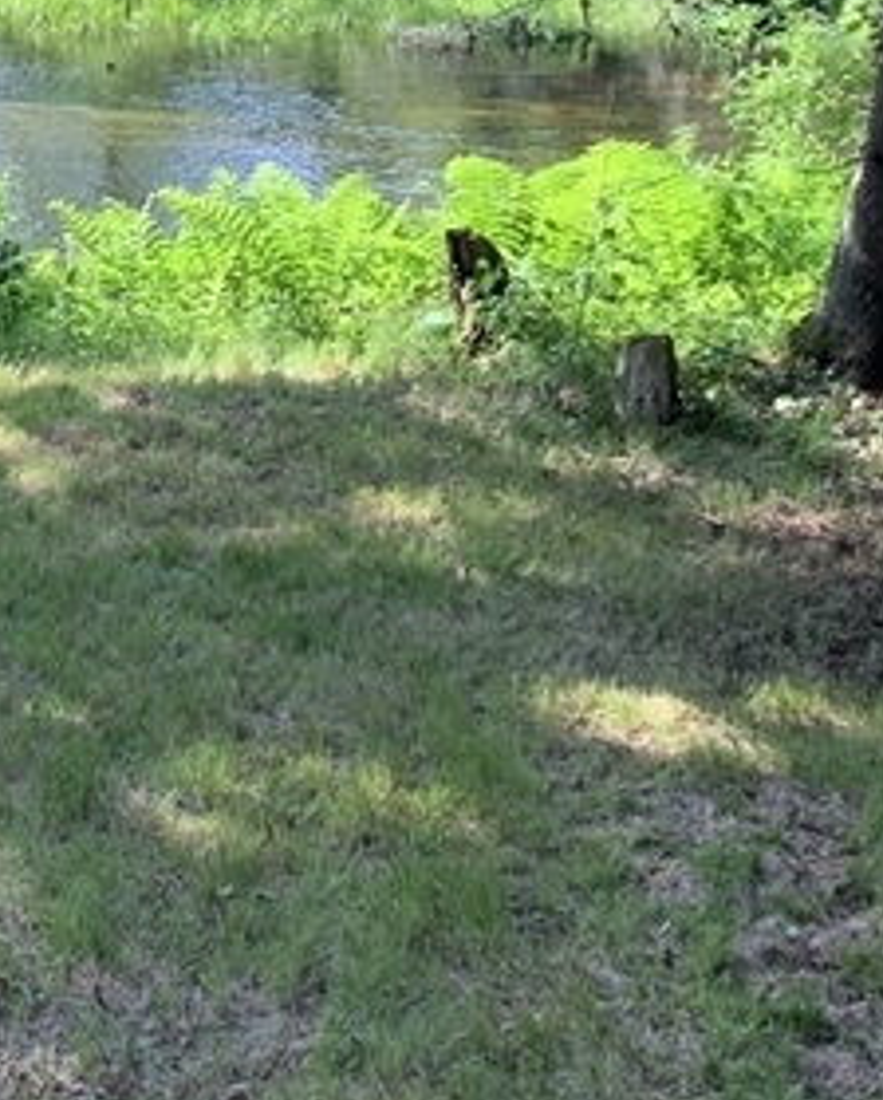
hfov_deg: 16.4
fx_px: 3031
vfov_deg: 19.8
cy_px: -63
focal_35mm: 93
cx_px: 87
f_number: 1.8
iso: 25
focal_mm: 4.25
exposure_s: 1/203
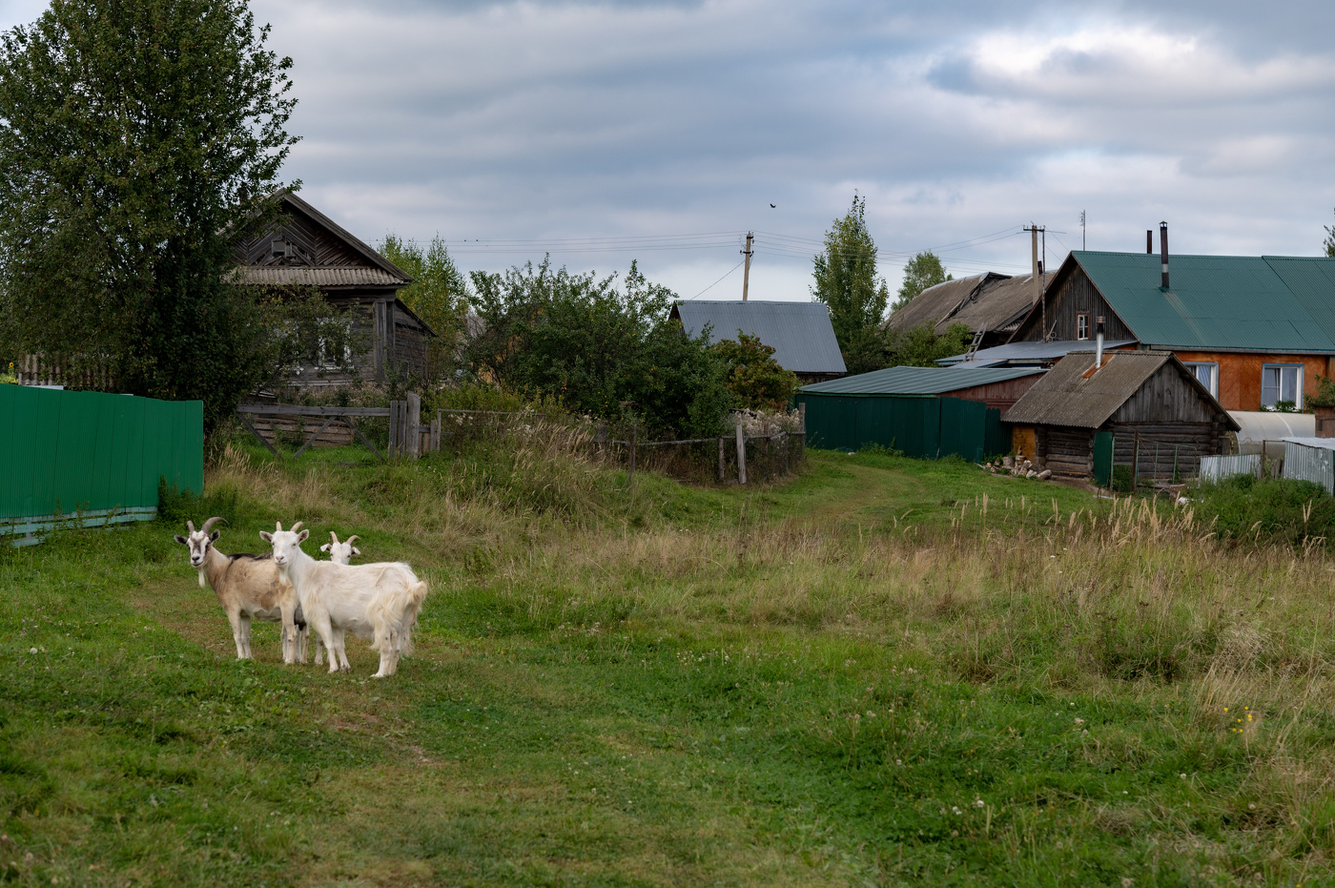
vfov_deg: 17.5
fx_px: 2890
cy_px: 444
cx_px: 668
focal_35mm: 78
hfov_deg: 26.0
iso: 250
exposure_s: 1/640
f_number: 5.6
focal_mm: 78
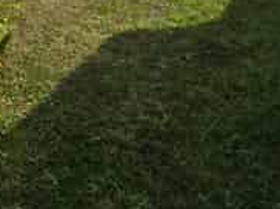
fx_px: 380
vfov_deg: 22.2
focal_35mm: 47
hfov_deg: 33.0
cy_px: -144
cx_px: -58
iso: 50
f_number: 2.2
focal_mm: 2.2
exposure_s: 1/3882
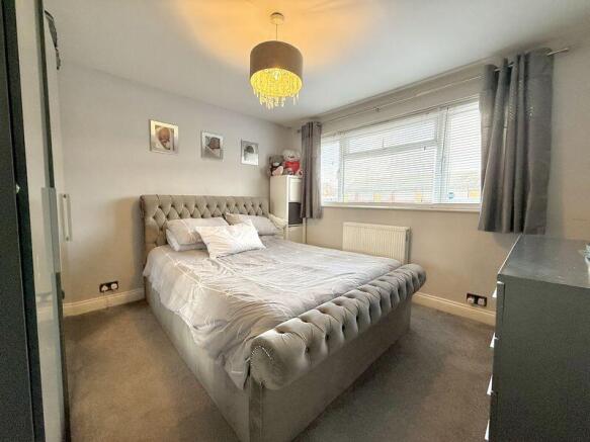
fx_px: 239
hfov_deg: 102.1
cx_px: 295
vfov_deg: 85.7
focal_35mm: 14
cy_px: 221
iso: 160
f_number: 2.2
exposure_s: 1/99
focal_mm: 2.22
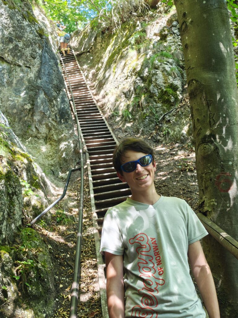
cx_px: 119
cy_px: 159
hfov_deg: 31.5
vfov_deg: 41.2
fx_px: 422
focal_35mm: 46
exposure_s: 1/89.3
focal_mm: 8.72
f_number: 2
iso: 105
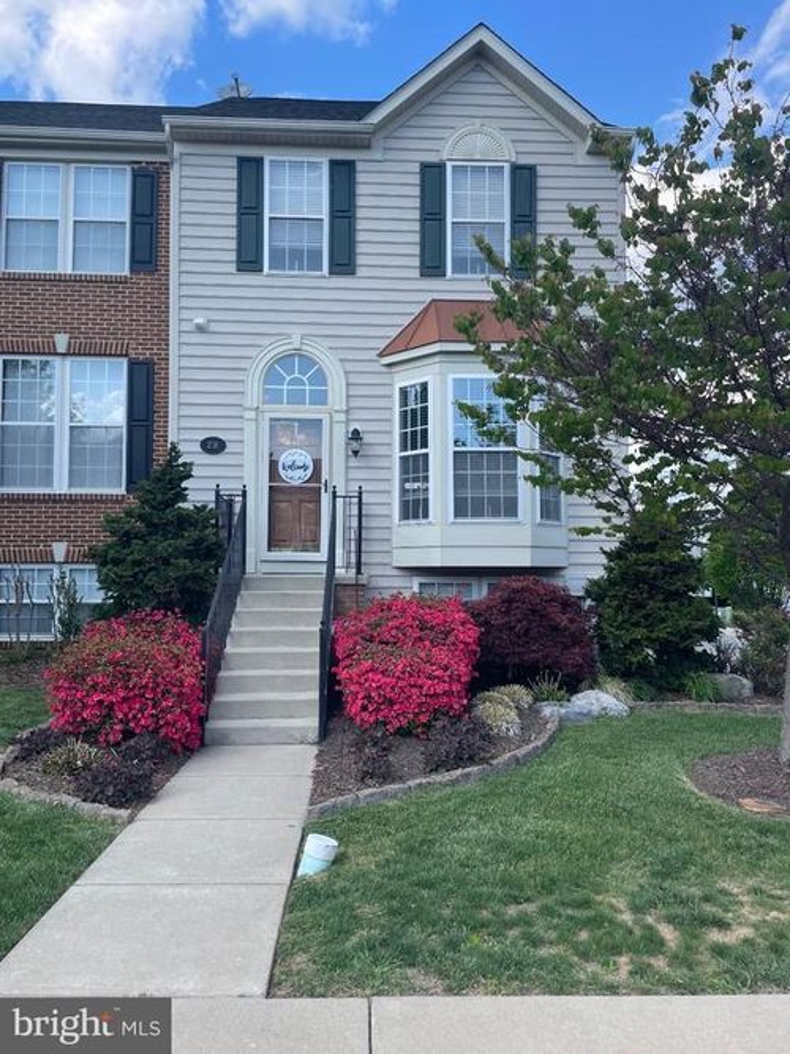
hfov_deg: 53.0
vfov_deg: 67.3
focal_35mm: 26
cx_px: 395
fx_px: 791
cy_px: 527
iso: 32
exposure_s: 1/1024
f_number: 1.6
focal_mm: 4.2
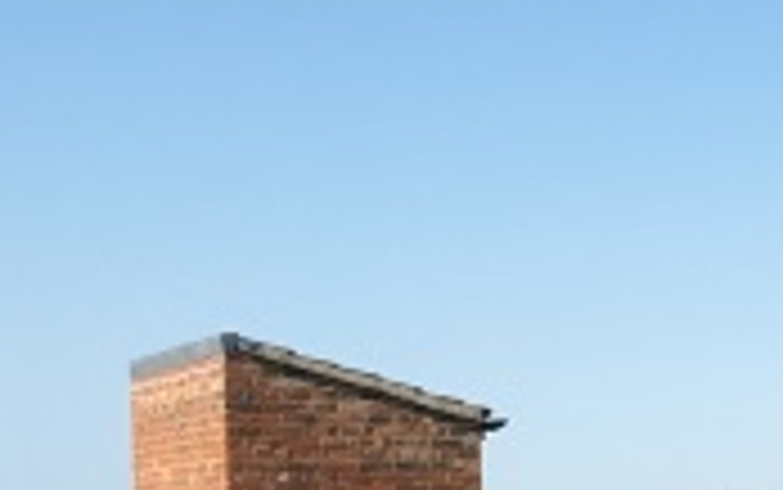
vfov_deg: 7.3
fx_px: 3779
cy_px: 733
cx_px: 1768
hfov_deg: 10.5
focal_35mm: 177
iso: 25
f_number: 2.2
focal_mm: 4.15
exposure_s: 1/1451
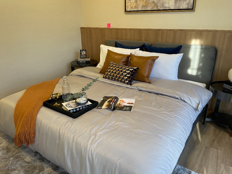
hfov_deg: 67.3
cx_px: 116
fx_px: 174
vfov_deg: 53.1
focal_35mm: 26
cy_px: 87
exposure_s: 1/60
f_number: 1.6
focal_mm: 4.2
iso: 125
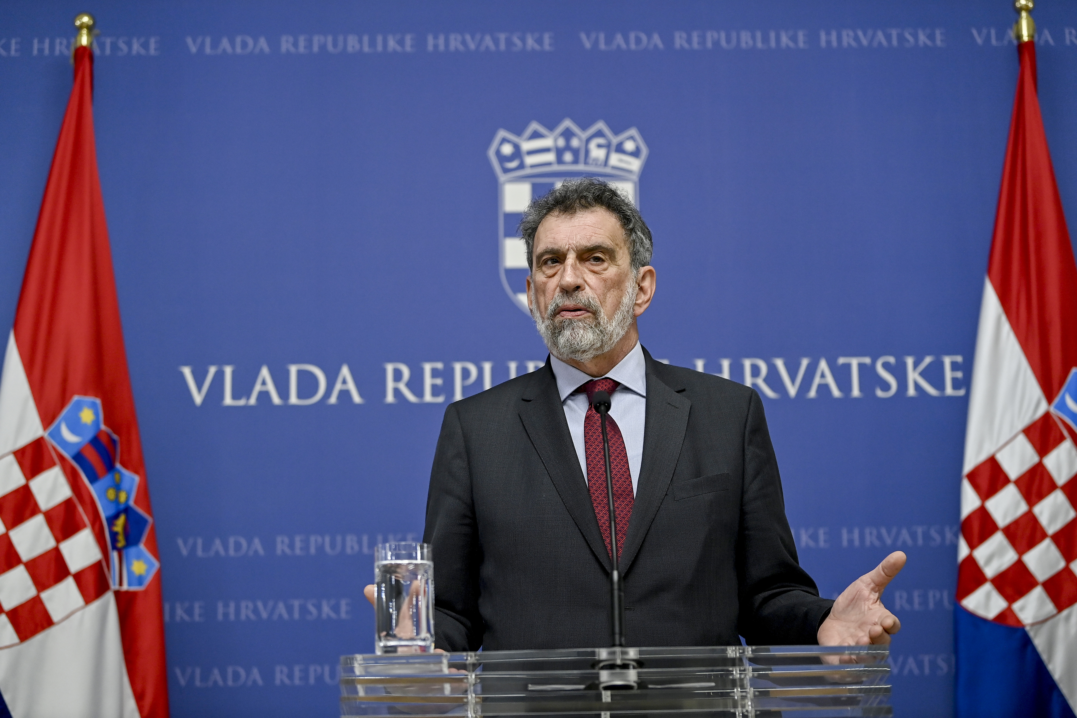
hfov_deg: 28.8
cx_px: 538
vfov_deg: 19.5
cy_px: 359
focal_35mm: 70
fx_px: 2094
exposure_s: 1/500
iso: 1000
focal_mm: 70
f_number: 2.8
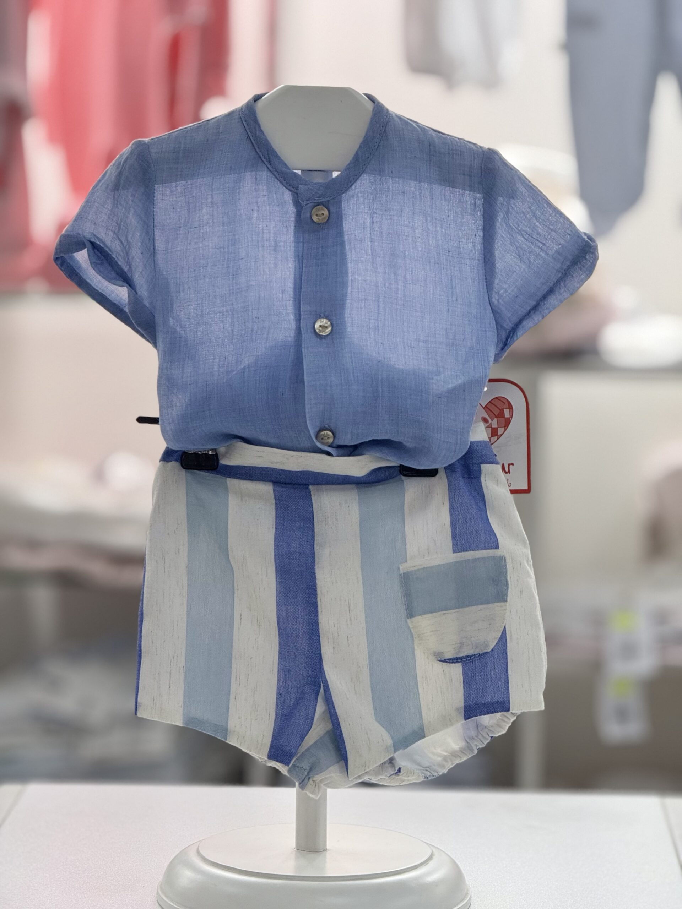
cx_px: 341
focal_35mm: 120
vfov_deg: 16.4
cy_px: 454
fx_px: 3152
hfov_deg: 12.3
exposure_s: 1/100
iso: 160
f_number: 2.8
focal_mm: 15.66
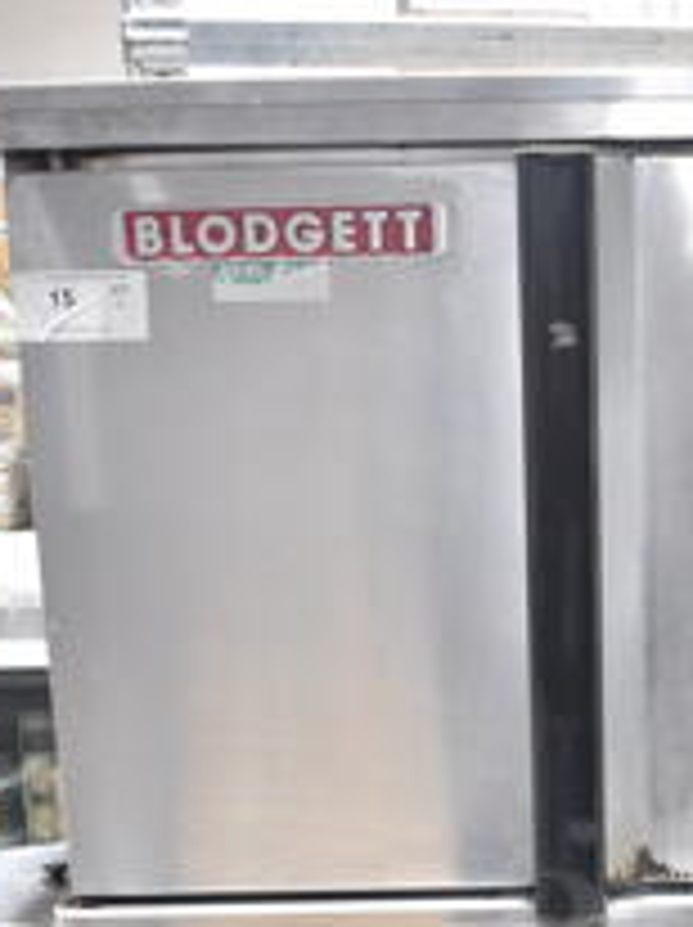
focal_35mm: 74
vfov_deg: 25.1
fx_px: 1979
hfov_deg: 19.4
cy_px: 929
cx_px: 657
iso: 2000
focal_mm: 22
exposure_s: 1/40
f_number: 3.8
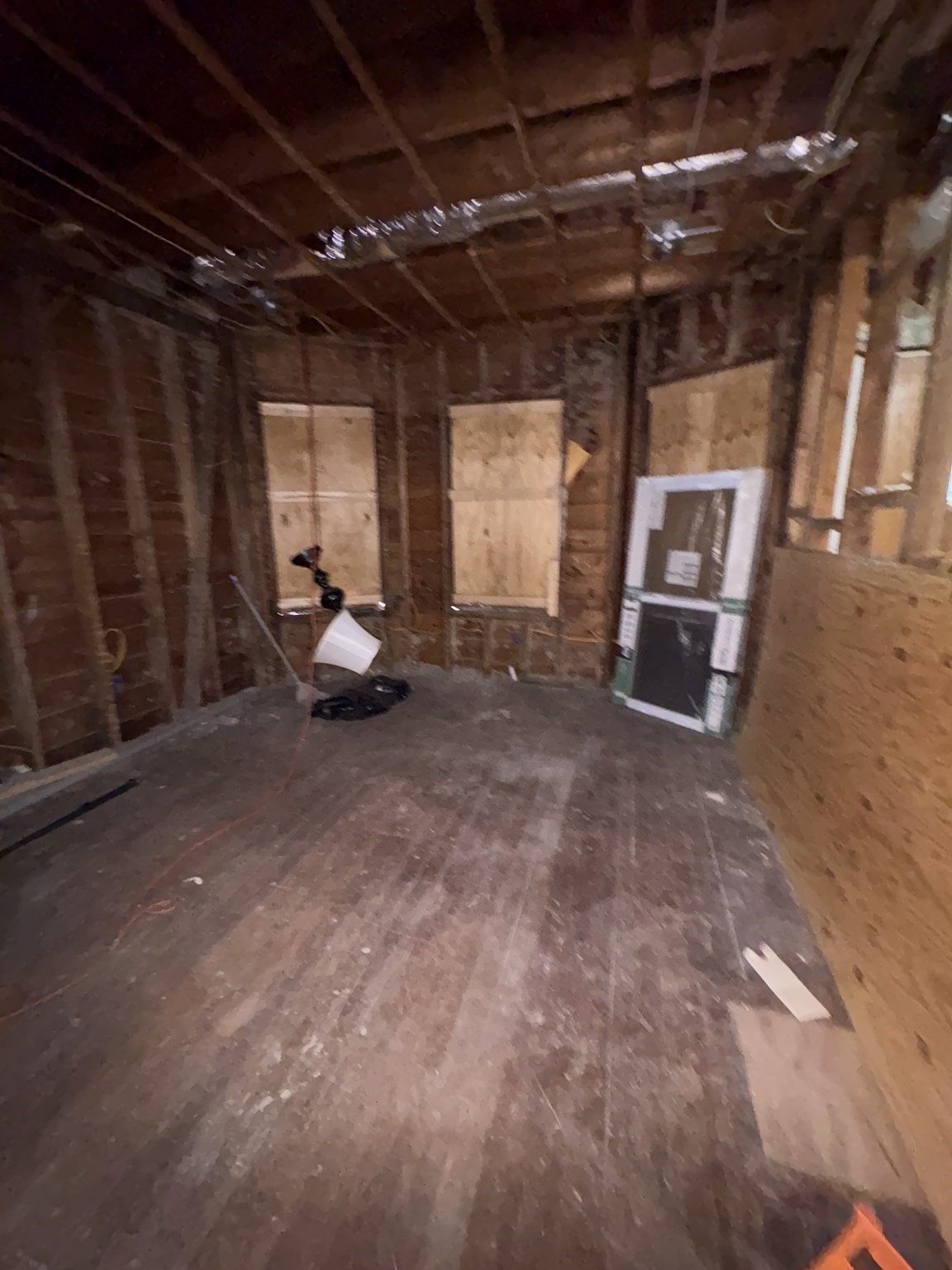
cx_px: 476
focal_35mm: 14
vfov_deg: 102.1
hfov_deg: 85.7
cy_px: 635
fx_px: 513
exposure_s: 1/16
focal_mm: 2.22
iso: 800
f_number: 2.2
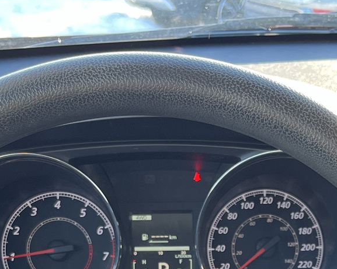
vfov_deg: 15.7
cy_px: 404
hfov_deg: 21.2
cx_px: 196
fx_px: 898
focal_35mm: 90
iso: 80
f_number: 1.6
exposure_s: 1/121
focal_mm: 5.1
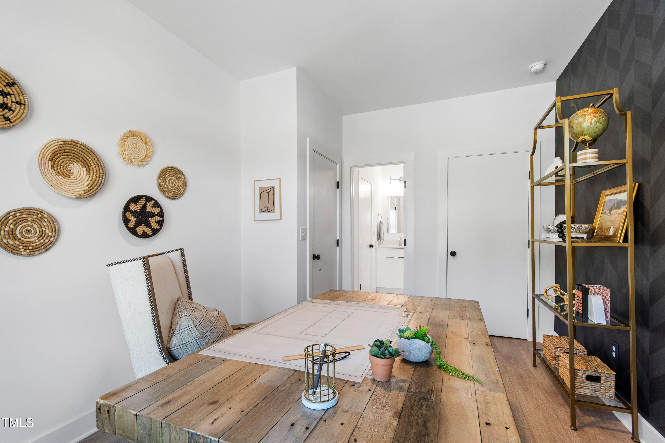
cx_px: 332
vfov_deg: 77.3
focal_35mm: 15
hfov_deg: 100.4
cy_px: 222
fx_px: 277
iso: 100
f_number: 8
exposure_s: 1/6
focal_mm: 10
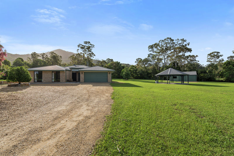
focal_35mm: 14
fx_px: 91
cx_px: 117
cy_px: 78
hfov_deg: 104.2
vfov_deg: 81.3
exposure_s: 1/250
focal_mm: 14
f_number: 9
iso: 200
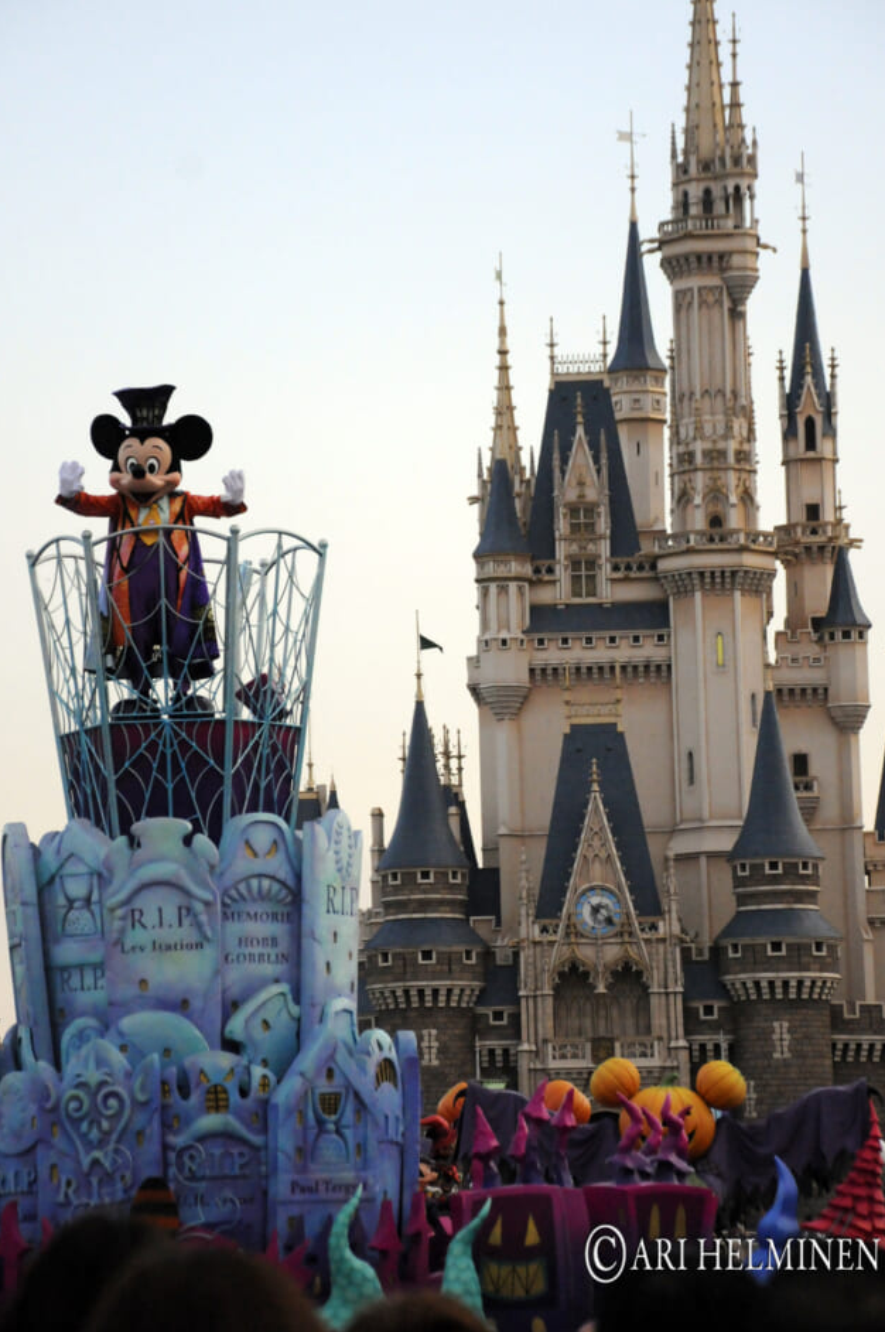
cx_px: 441
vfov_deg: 14.8
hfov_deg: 9.9
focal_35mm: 139
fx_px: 5120
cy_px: 609
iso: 2800
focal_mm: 85
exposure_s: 1/2000
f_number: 5.6
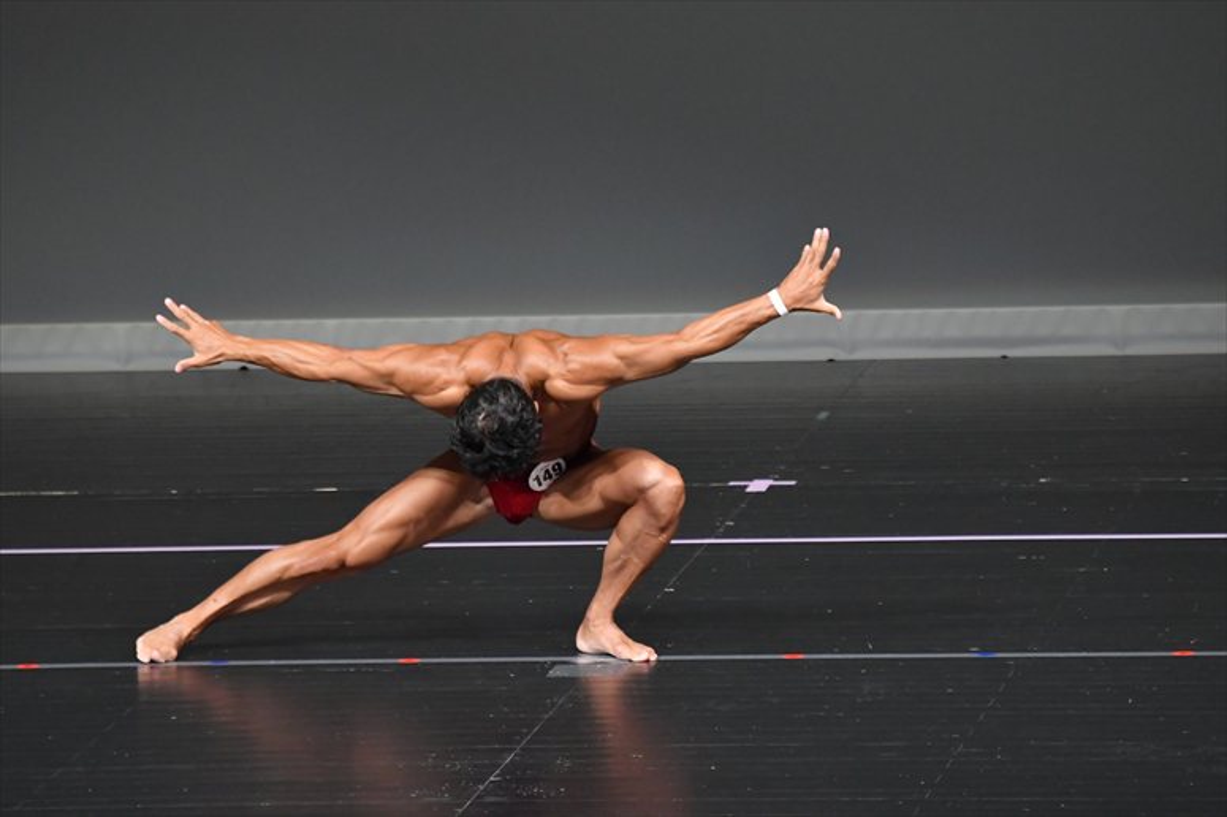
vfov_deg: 3.7
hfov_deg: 5.5
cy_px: 408
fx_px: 12775
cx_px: 614
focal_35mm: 375
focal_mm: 250
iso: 4000
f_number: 5.6
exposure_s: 1/400
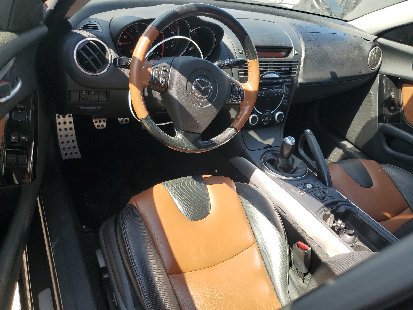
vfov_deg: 53.1
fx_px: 310
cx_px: 206
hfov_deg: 67.3
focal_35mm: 26
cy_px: 155
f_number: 1.5
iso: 50
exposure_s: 1/500
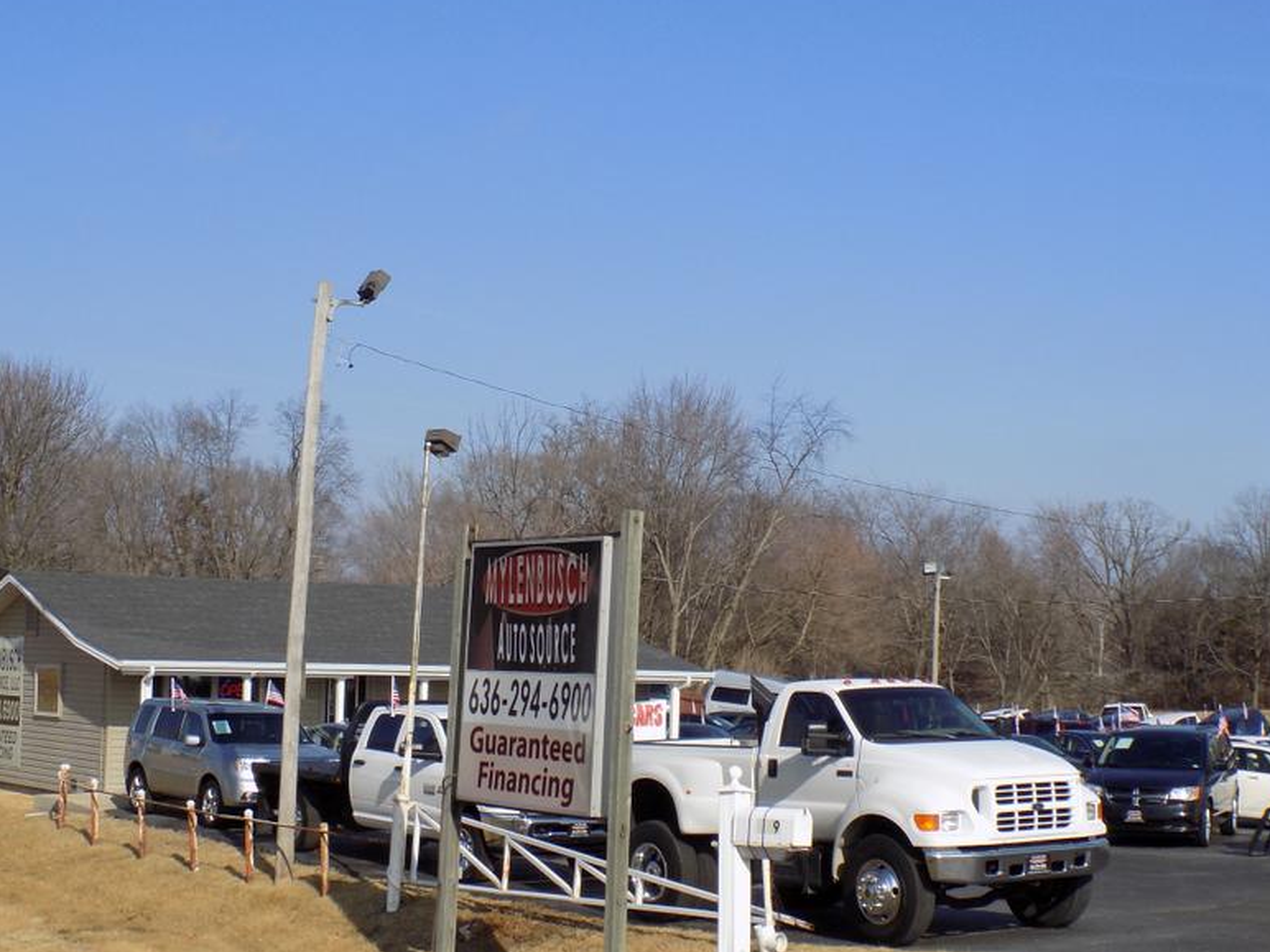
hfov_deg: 31.5
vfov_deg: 24.0
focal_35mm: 61
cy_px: 531
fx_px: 2238
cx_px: 814
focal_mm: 8.1
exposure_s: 1/1250
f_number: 3.7
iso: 80
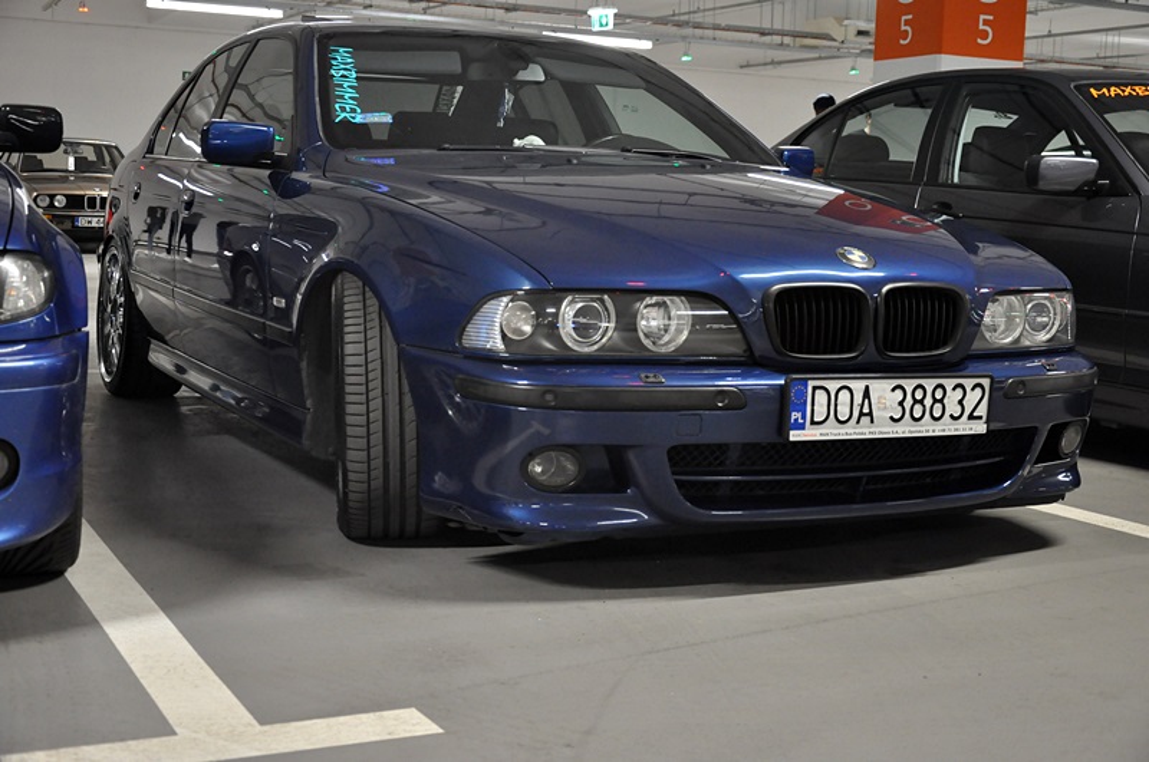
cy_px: 381
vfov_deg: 28.0
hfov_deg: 41.2
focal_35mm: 48
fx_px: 1530
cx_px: 574
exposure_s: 1/25
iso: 1600
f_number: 4.2
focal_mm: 32
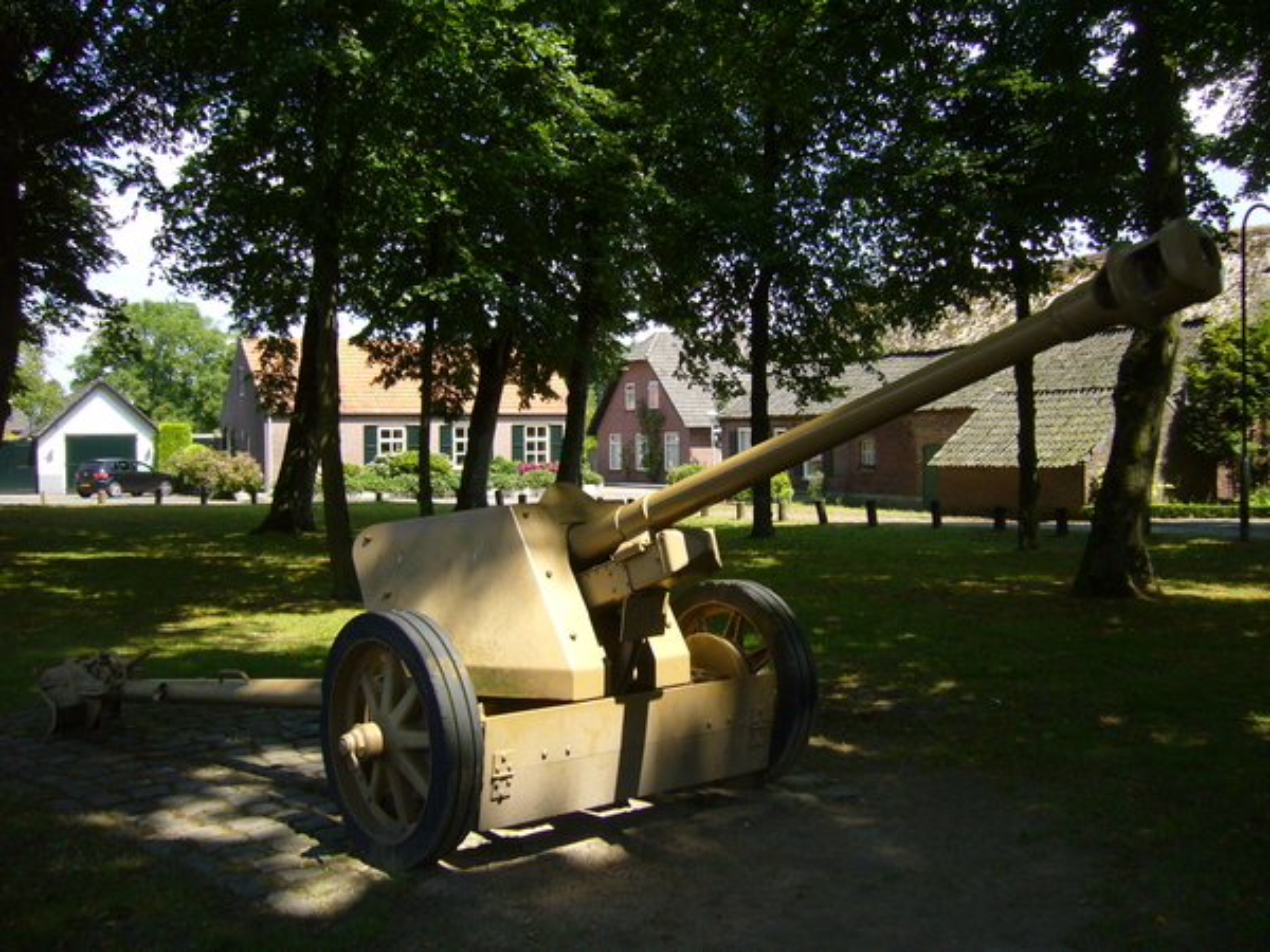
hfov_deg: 52.6
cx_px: 635
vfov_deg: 40.7
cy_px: 476
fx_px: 1284
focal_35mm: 35
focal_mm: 5.8
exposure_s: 1/500
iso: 100
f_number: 2.8
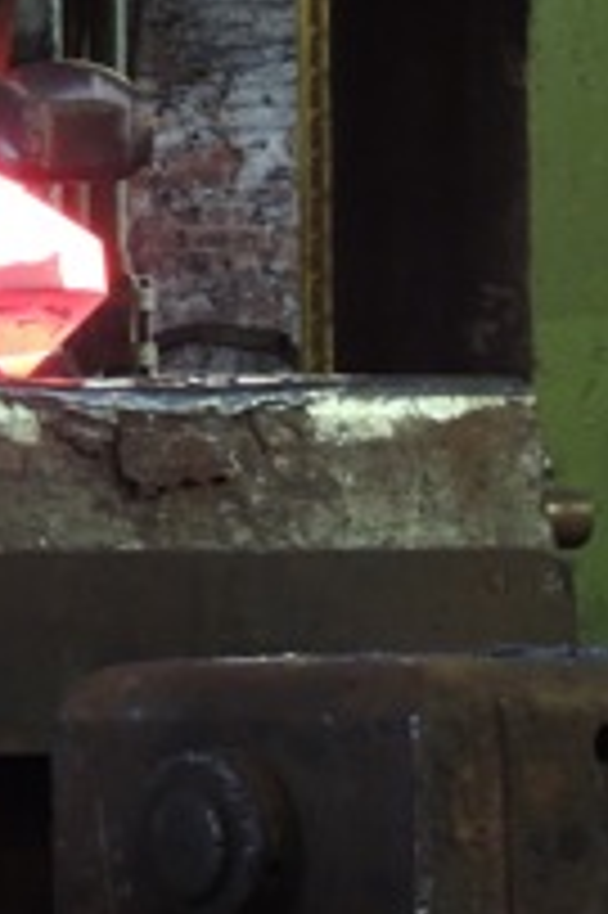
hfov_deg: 3.9
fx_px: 8881
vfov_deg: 5.9
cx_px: -167
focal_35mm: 350
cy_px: 293
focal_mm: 27.6
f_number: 4.4
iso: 800
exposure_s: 1/8
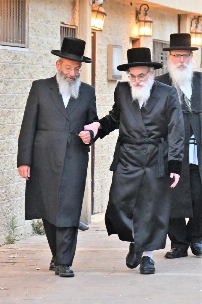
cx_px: 101
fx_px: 1036
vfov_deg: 16.7
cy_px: 152
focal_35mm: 123
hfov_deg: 11.1
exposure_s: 1/250
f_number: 4.5
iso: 800
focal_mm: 82
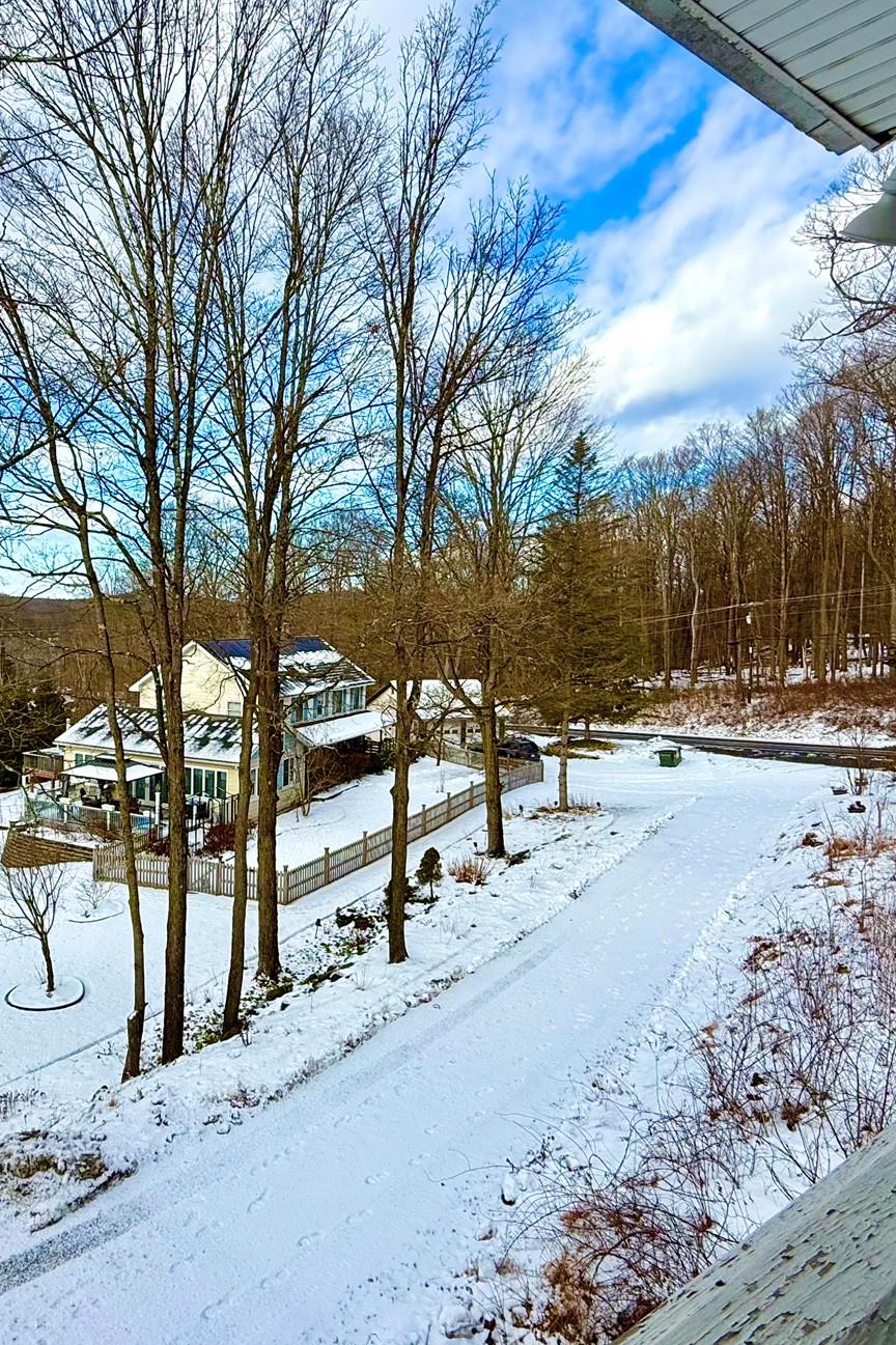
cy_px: 662
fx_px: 859
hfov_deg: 53.0
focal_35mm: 23
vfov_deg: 76.1
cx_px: 241
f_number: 2.2
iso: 50
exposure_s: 1/1497
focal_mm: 2.22
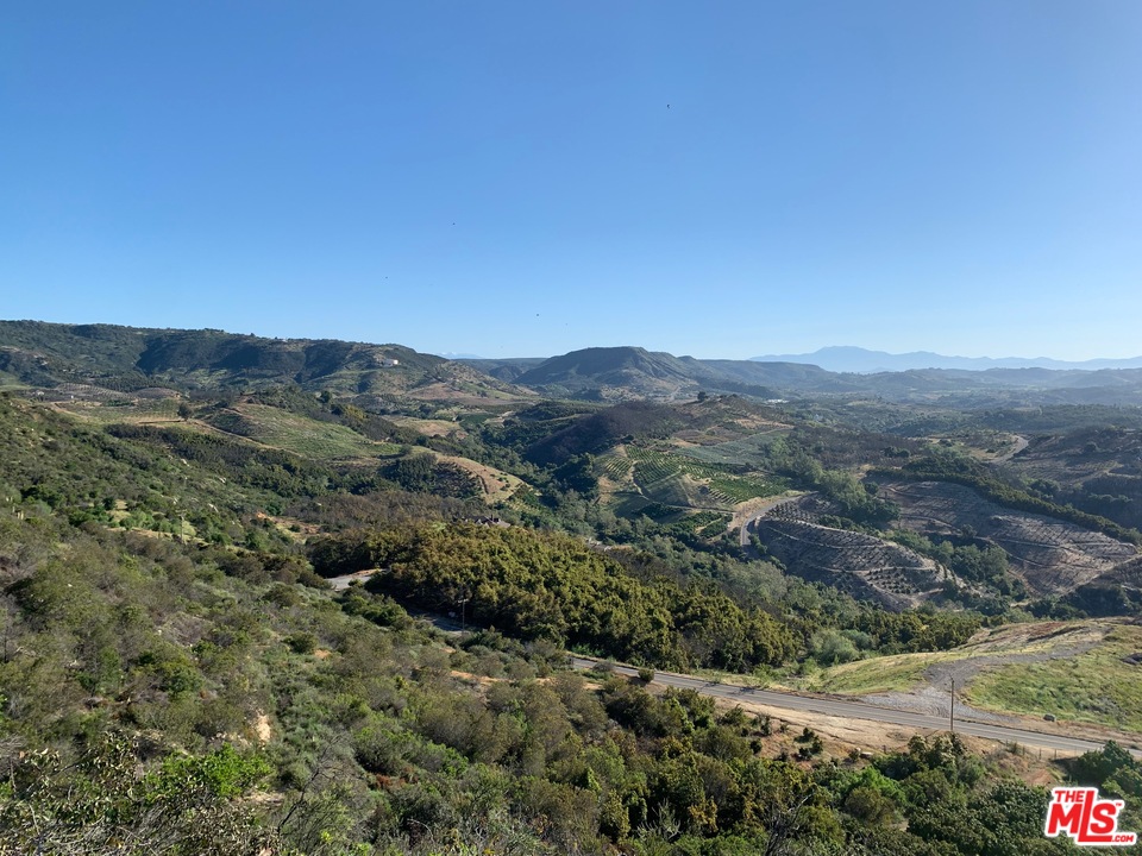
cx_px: 571
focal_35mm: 26
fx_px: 858
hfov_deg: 67.3
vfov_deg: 53.1
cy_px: 428
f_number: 1.8
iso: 25
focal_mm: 4.25
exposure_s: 1/2481
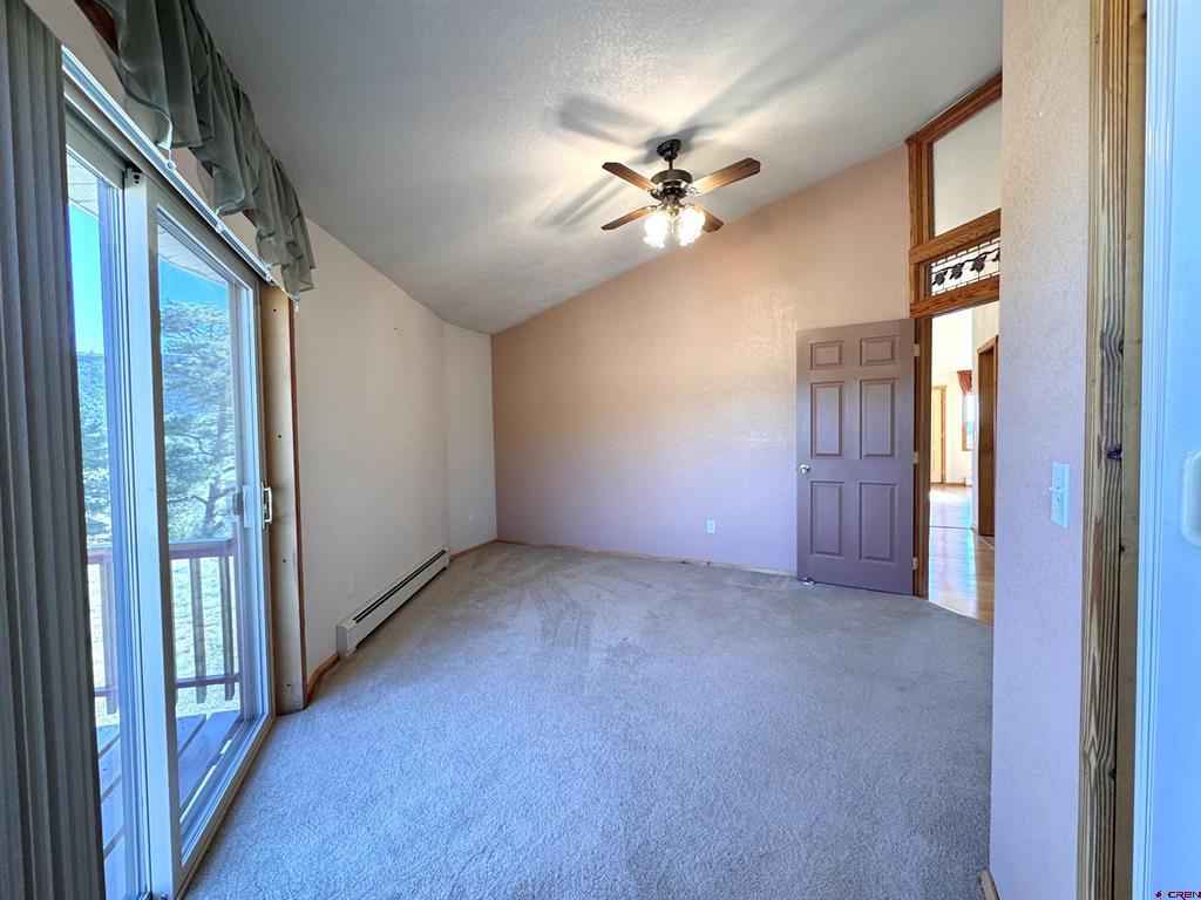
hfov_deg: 102.1
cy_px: 450
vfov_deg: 85.7
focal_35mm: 14
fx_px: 486
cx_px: 600
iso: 200
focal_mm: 2.22
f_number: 2.2
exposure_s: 1/120
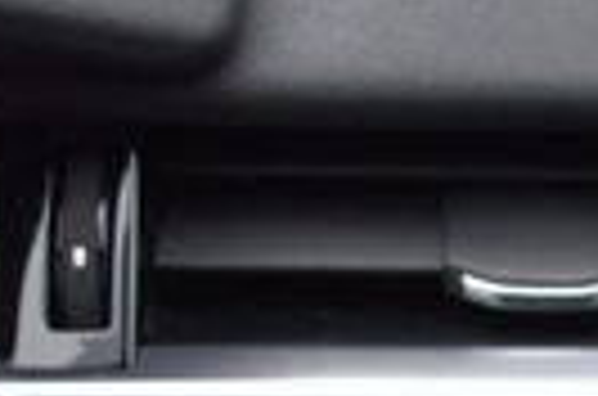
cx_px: 1227
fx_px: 3238
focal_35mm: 195
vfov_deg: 6.6
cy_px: 940
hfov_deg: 9.8
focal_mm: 27
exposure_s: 1/15
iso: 400
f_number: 6.3
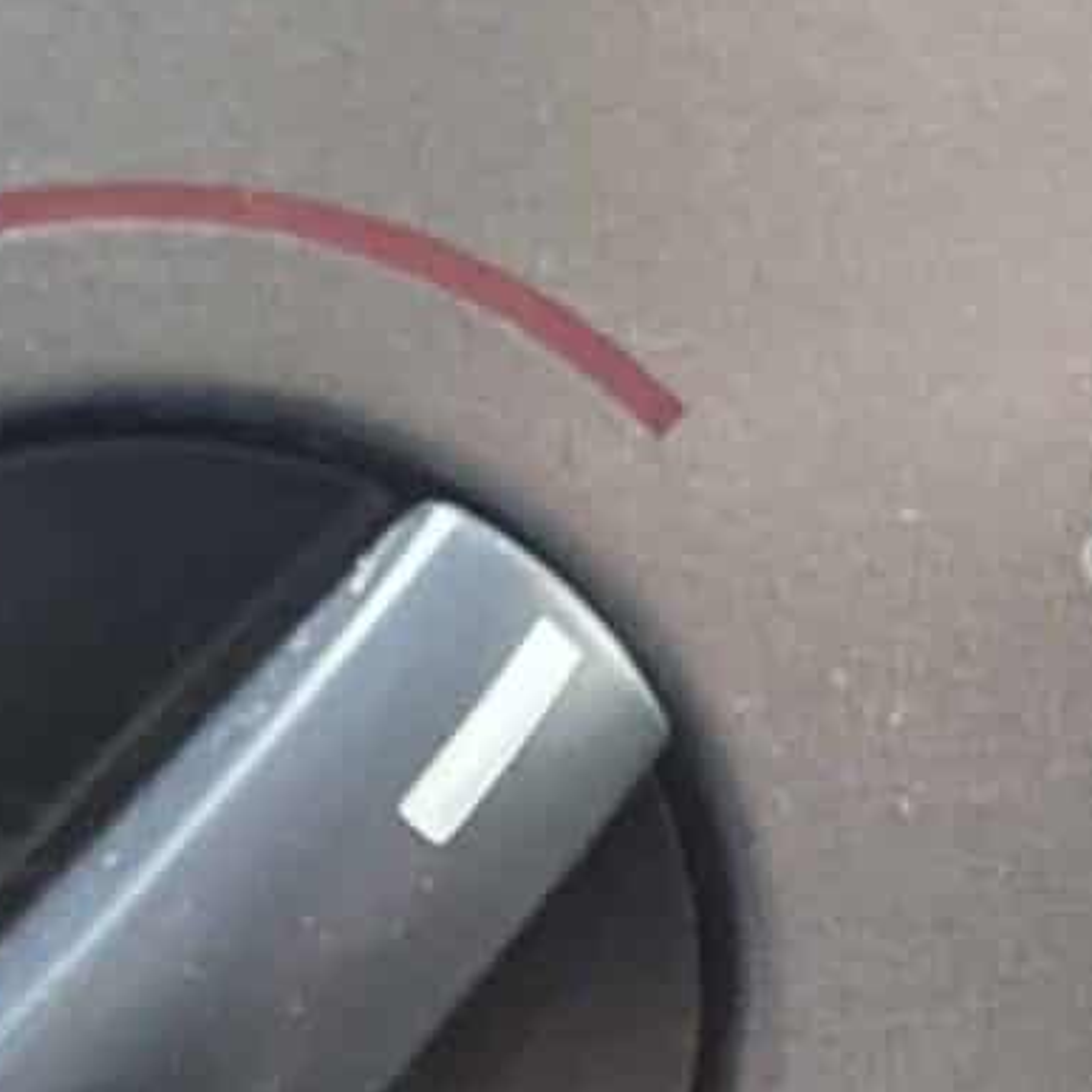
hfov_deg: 14.1
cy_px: 1550
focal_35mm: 122
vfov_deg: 13.6
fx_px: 4354
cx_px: 999
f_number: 1.6
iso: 640
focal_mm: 4.2
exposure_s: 1/8
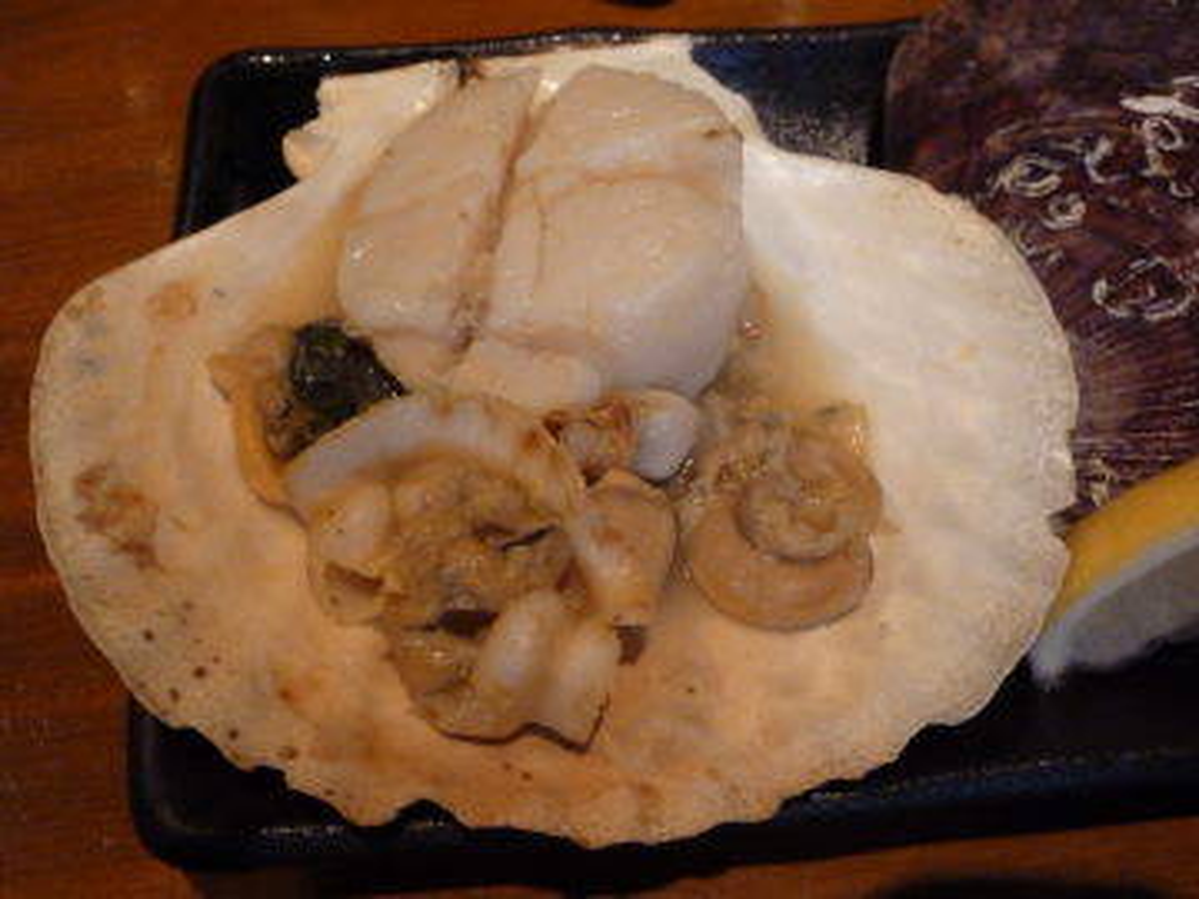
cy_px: 450
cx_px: 600
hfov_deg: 49.0
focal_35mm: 38
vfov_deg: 37.7
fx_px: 1316
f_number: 3.5
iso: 800
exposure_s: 1/50
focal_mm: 6.8
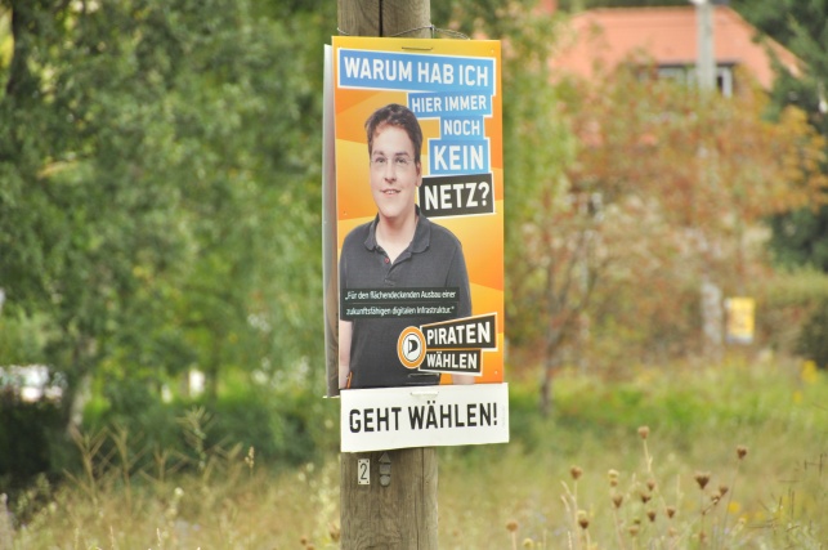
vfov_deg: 4.6
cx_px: 414
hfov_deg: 6.9
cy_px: 275
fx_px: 6891
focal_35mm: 300
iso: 400
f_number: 6.3
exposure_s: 1/100
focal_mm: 200
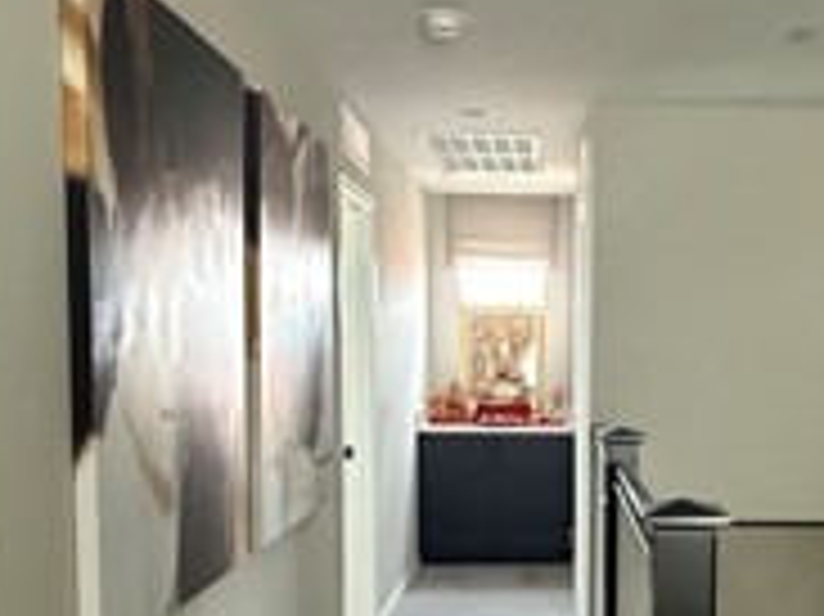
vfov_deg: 29.3
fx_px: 1166
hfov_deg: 37.6
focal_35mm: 49
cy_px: 445
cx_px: 657
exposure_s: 1/60
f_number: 2.2
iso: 800
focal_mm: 2.22
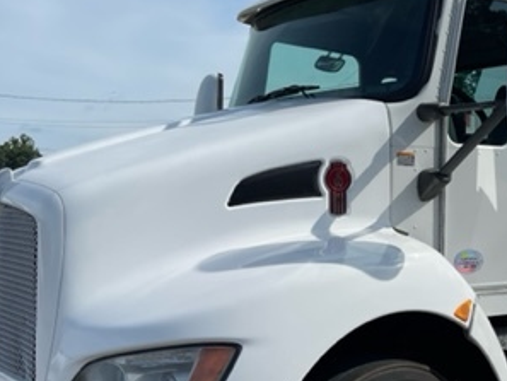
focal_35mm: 56
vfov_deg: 26.1
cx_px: 447
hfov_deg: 32.8
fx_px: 821
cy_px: 227
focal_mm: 5.1
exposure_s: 1/6250
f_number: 1.6
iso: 32
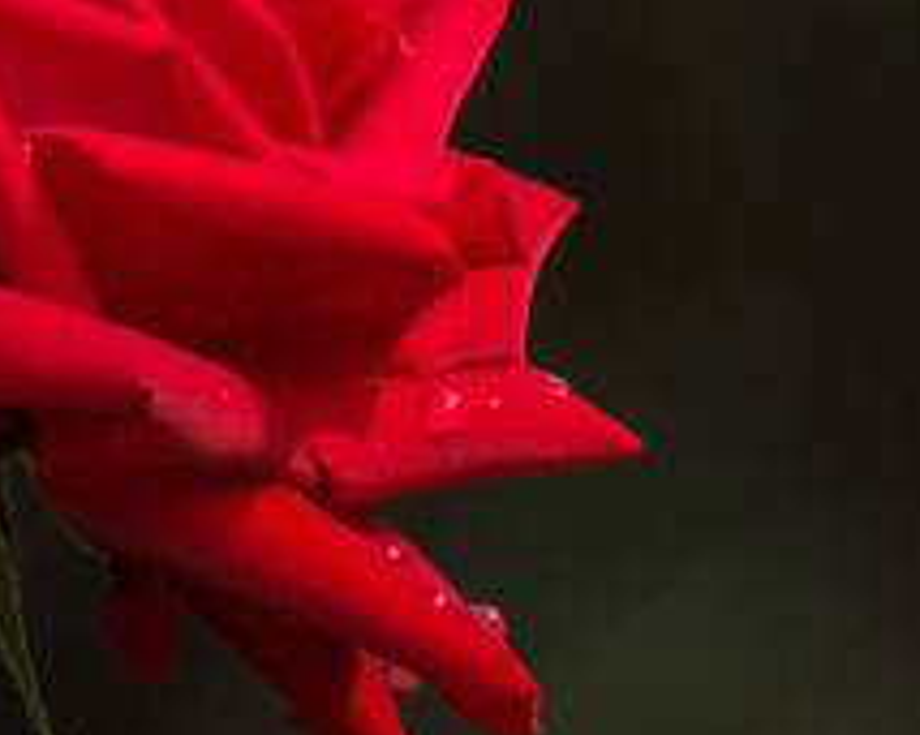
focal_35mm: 1347
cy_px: -142
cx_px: 221
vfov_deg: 1.1
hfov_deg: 1.4
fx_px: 36660
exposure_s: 1/500
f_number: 4
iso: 100
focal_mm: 200
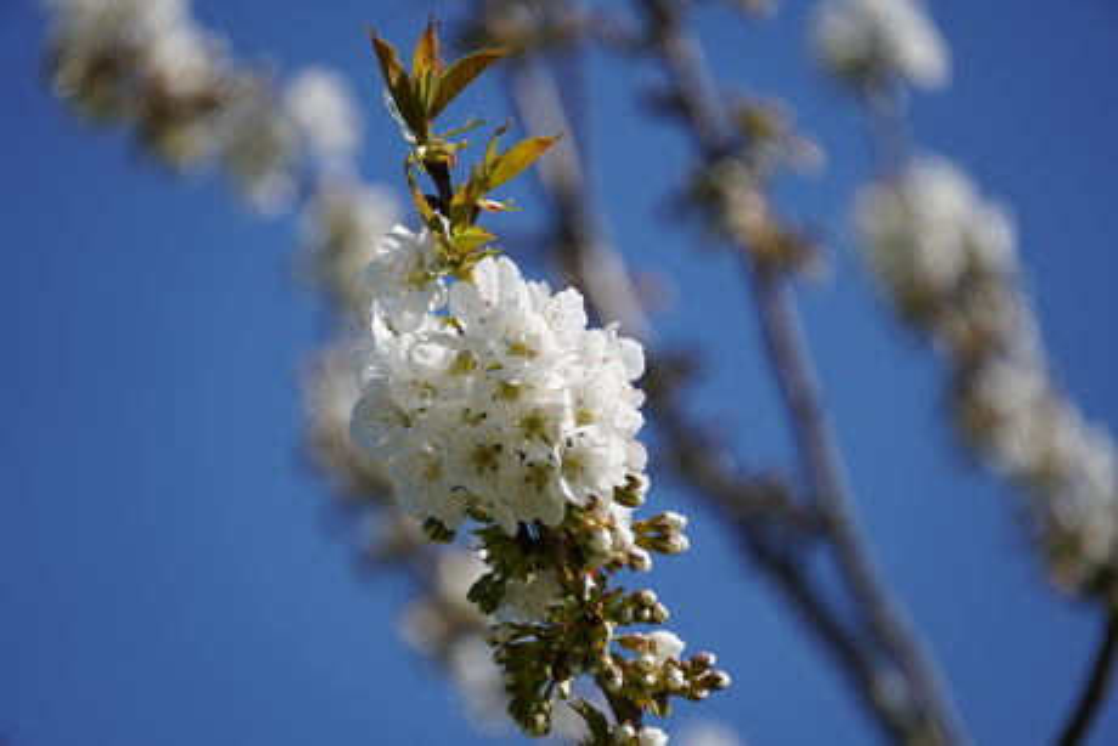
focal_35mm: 294
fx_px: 9133
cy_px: 373
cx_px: 559
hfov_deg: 7.0
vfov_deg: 4.7
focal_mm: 196
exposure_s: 1/500
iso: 100
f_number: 6.3
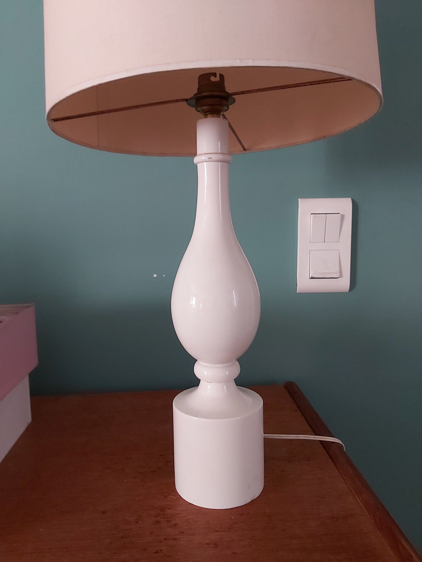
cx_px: 211
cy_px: 281
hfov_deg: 53.1
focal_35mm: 26
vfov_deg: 67.3
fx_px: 423
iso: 250
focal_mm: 3.92
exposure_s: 1/50
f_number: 1.7
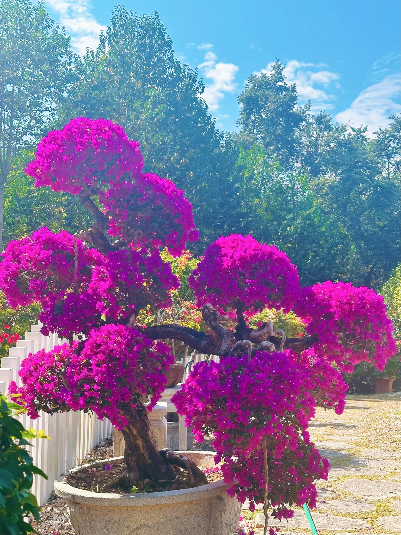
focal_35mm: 48
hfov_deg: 30.3
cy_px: 268
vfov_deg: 39.7
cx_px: 200
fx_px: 741
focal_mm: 6.86
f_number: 1.78
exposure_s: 1/2252
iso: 64
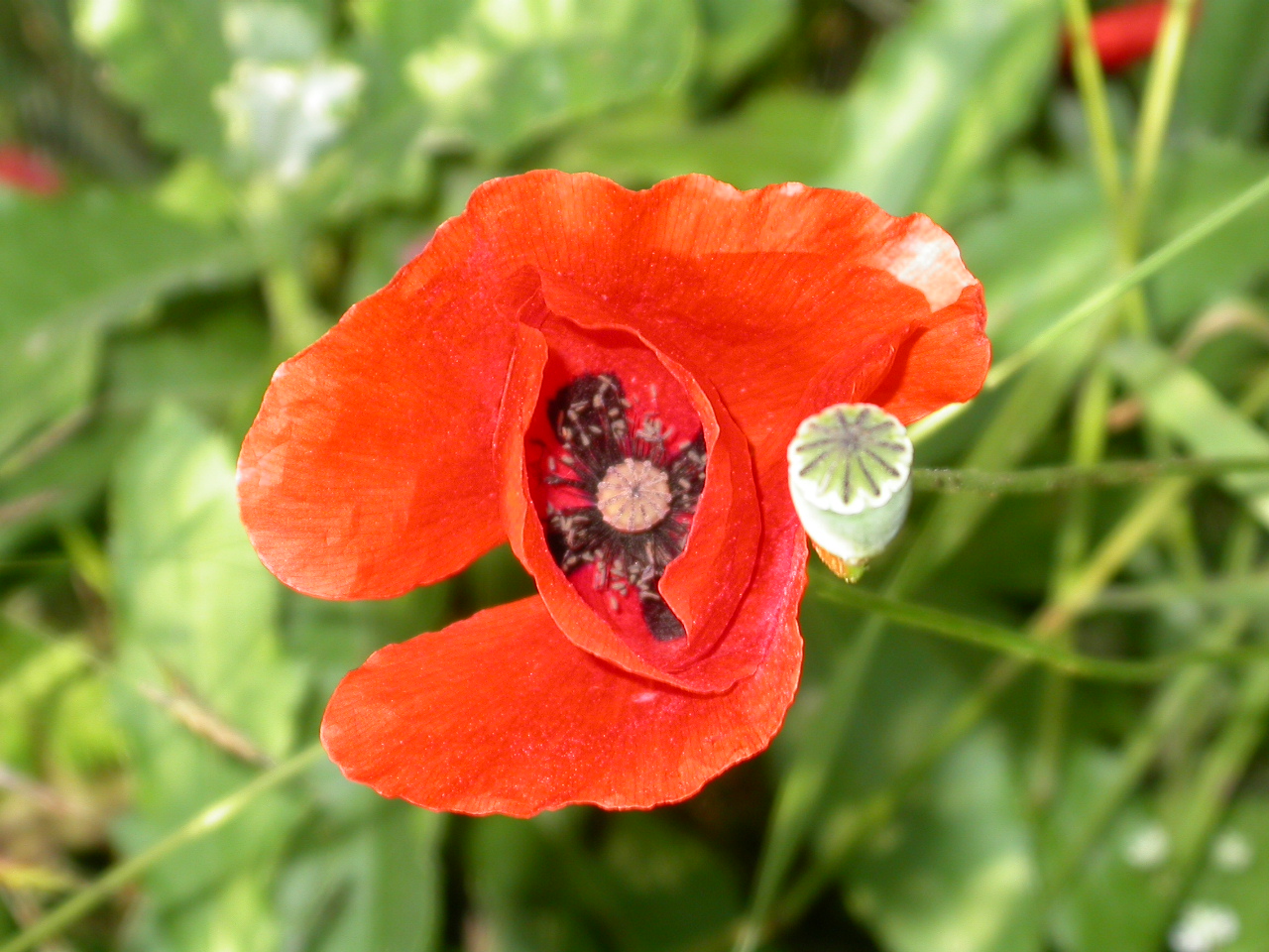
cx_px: 634
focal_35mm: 151
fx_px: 5536
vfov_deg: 9.8
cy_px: 476
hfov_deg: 13.1
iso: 100
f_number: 5
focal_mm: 31.3
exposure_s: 1/60.3
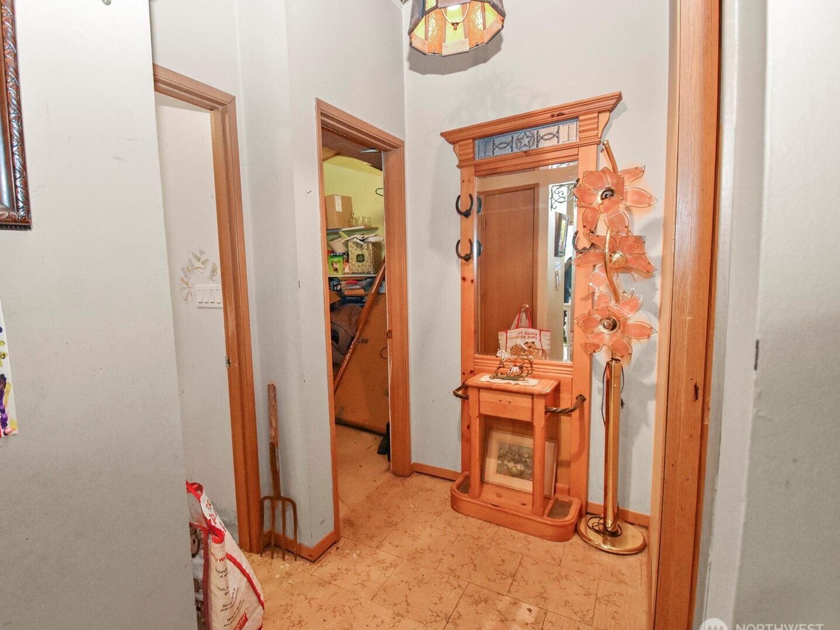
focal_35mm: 17
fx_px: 413
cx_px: 346
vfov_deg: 74.7
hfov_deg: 90.1
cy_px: 325
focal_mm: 10
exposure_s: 1/60
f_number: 4.5
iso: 2500
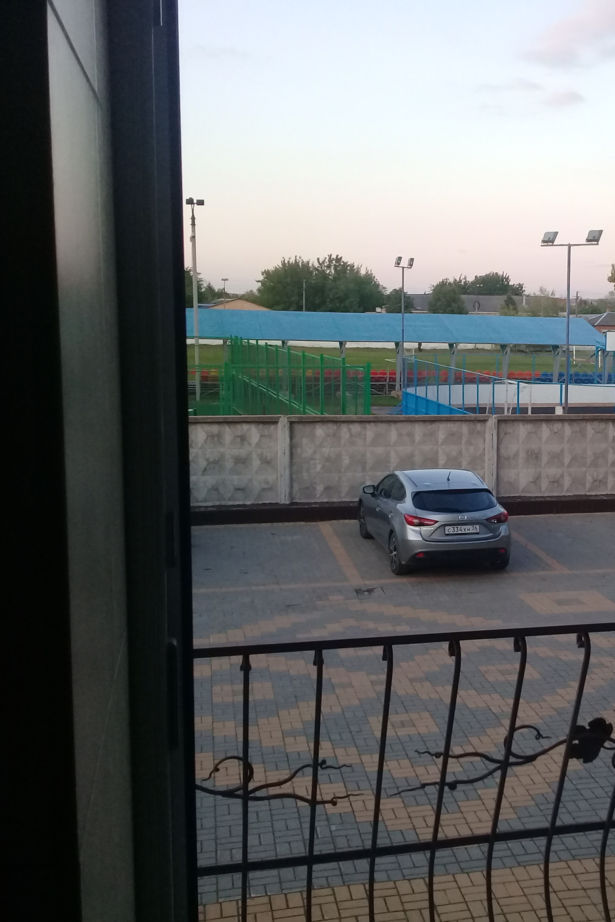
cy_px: 459
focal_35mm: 44
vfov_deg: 44.5
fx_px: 1127
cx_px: 512
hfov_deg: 29.7
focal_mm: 3.3
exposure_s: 1/100
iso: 80
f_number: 2.2
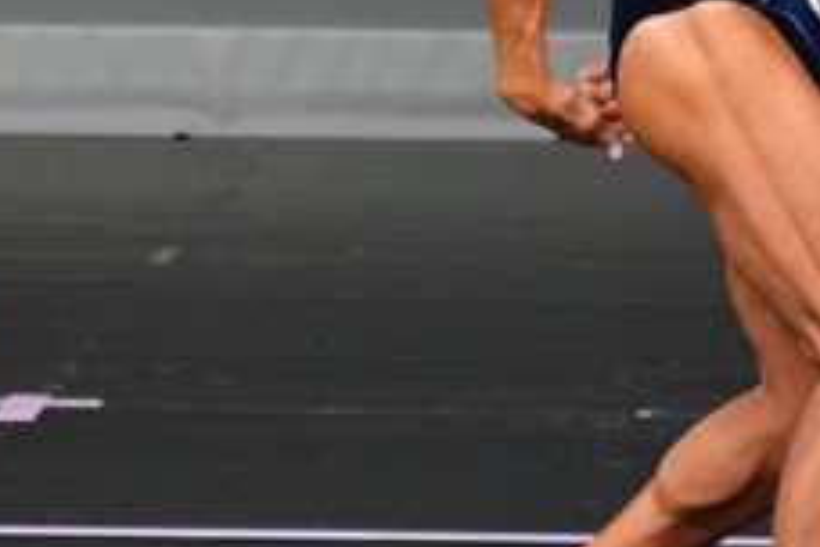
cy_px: 47
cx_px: 261
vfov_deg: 1.1
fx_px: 29039
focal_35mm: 1275
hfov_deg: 1.6
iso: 4000
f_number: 5.6
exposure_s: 1/400
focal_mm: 250
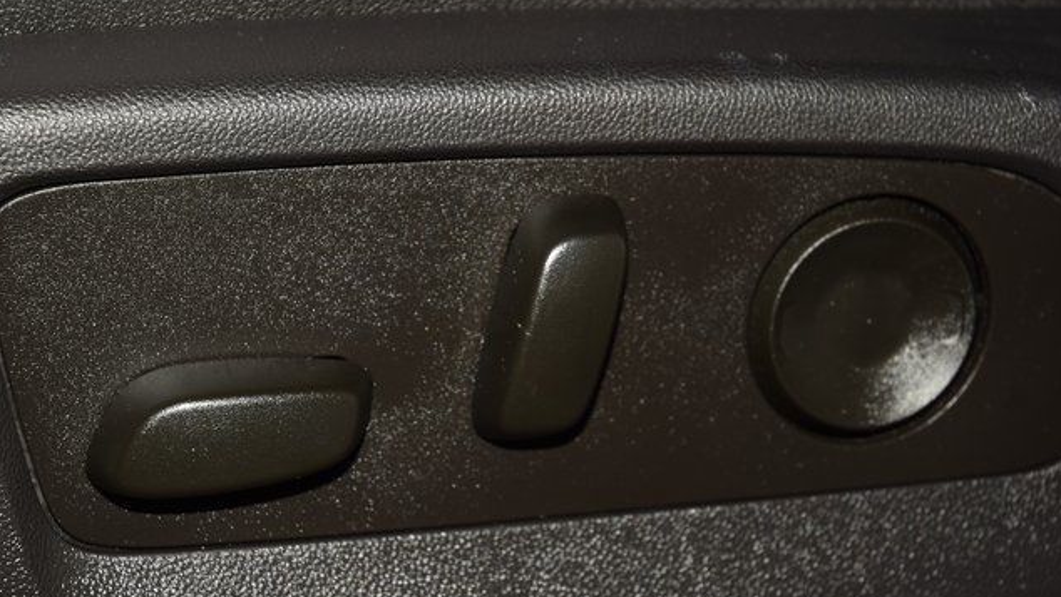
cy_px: 310
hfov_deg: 19.3
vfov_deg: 10.9
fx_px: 3124
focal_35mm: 111
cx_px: 532
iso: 100
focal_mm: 70
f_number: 8
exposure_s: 1/125
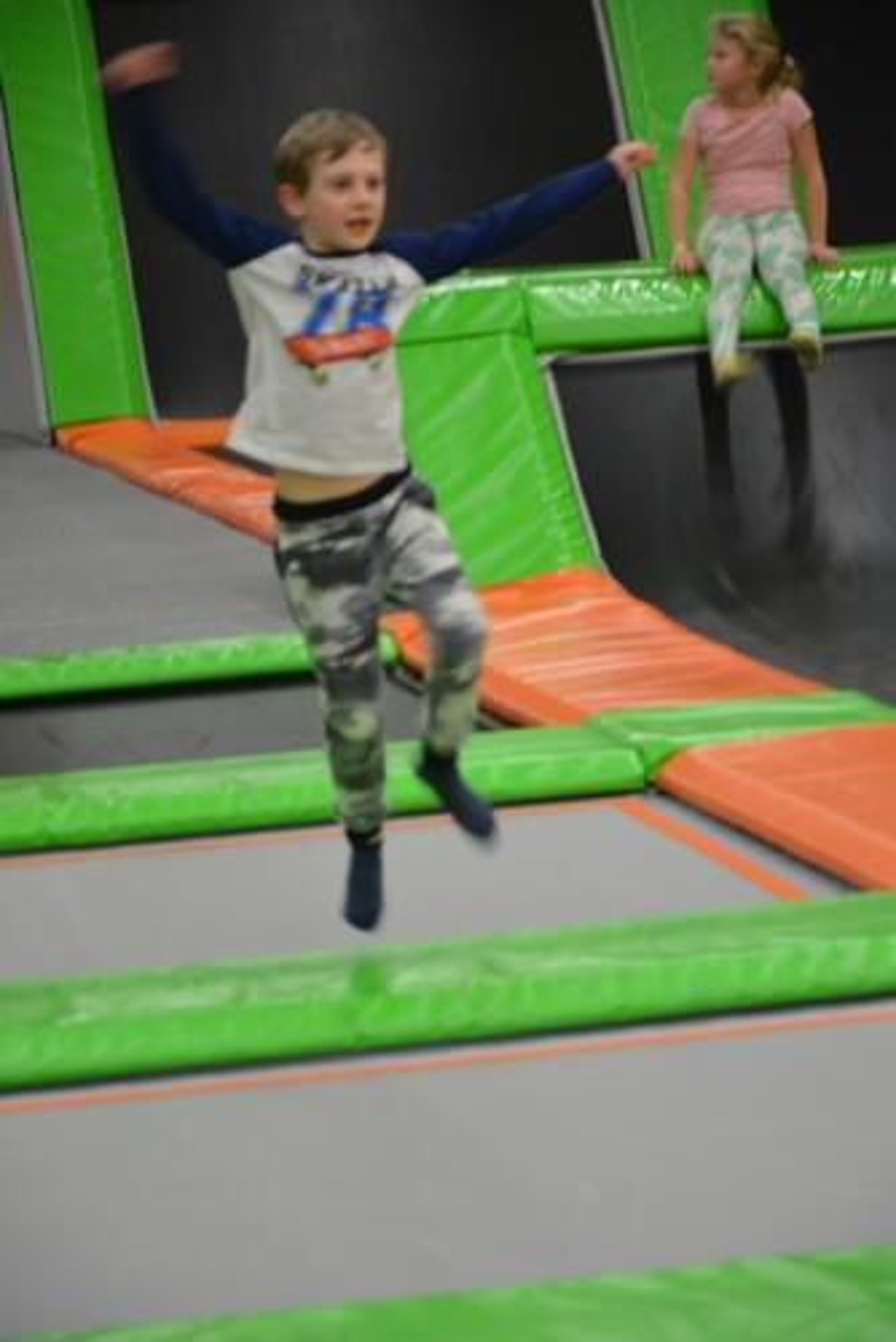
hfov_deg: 8.7
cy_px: 671
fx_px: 5871
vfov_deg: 13.0
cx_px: 448
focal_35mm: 158
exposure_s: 1/30
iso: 1600
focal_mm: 105
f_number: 5.6
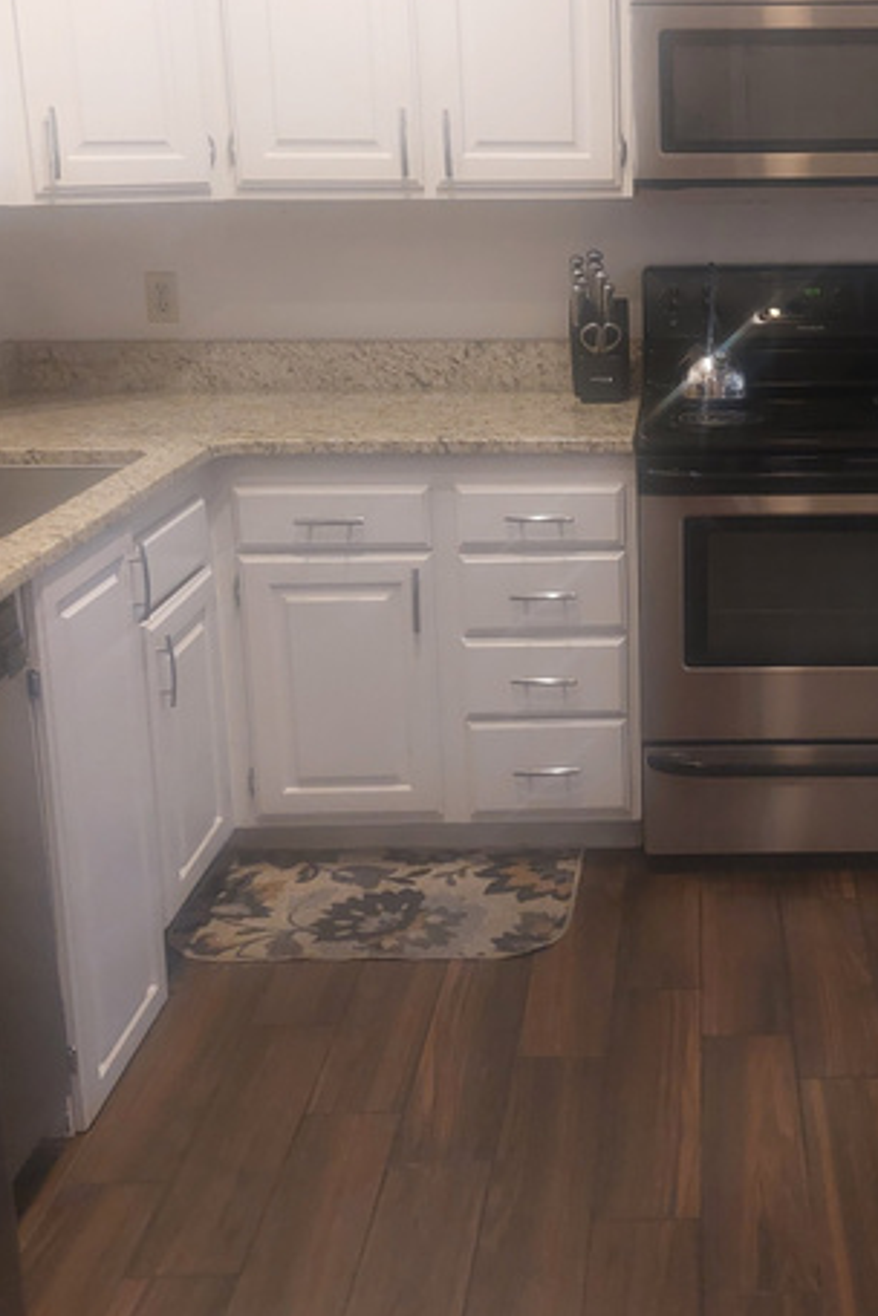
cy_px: 468
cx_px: 725
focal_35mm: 42
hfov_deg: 30.9
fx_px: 1536
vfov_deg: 45.9
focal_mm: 5.23
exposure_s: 1/60
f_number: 1.8
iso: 400
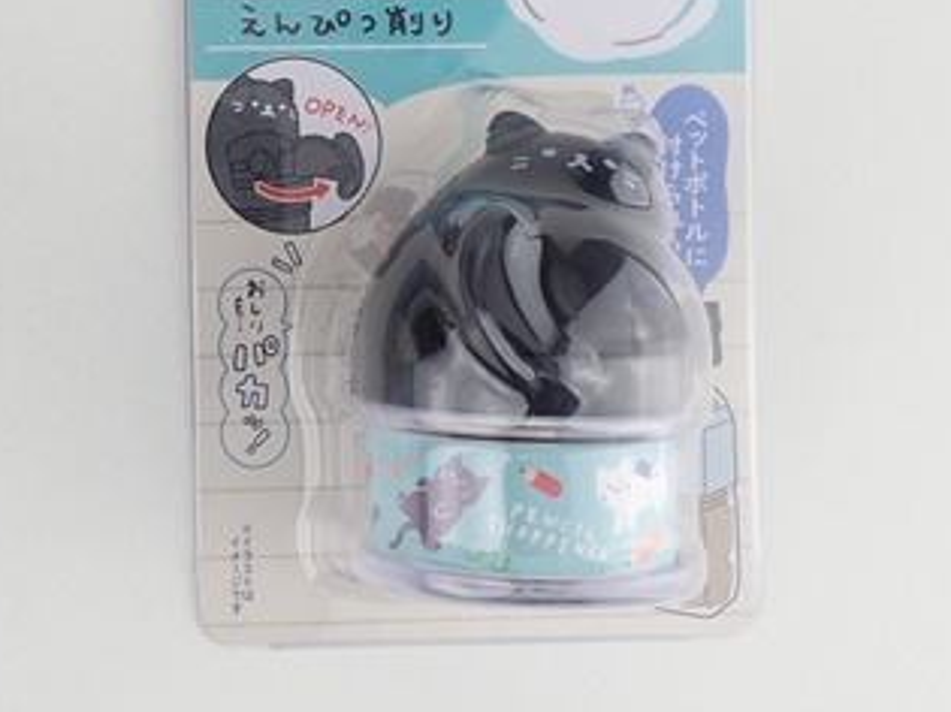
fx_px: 1675
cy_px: 211
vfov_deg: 23.8
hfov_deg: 30.0
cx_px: 51
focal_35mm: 61
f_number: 9
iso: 100
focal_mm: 5.5
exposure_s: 1/8
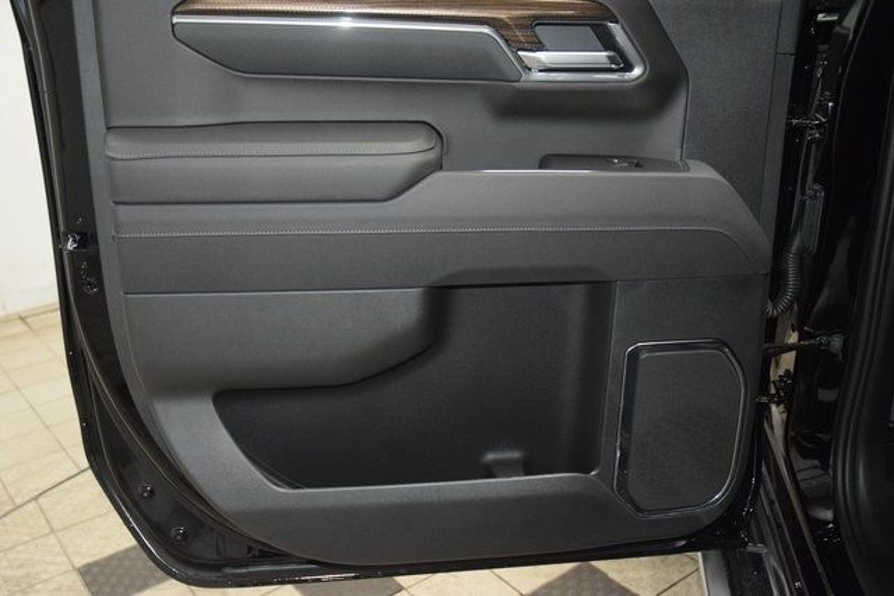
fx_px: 894
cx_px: 447
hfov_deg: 53.1
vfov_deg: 36.9
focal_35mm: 36
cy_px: 298
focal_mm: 24
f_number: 3.8
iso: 3200
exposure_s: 1/125
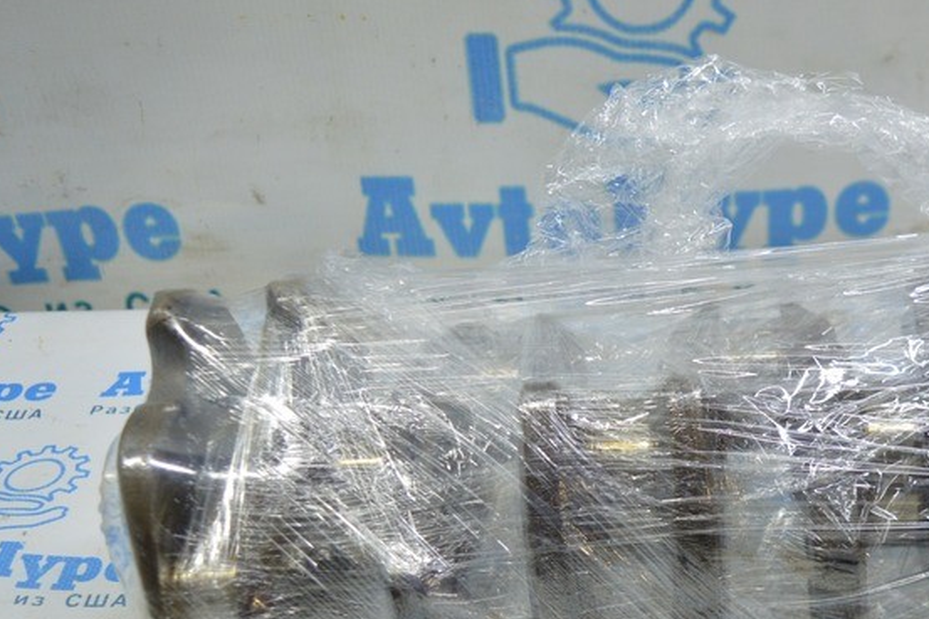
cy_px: 532
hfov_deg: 31.0
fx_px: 1649
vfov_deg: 20.9
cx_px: 684
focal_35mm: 64
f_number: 3.8
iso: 400
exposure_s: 1/80
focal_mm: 23
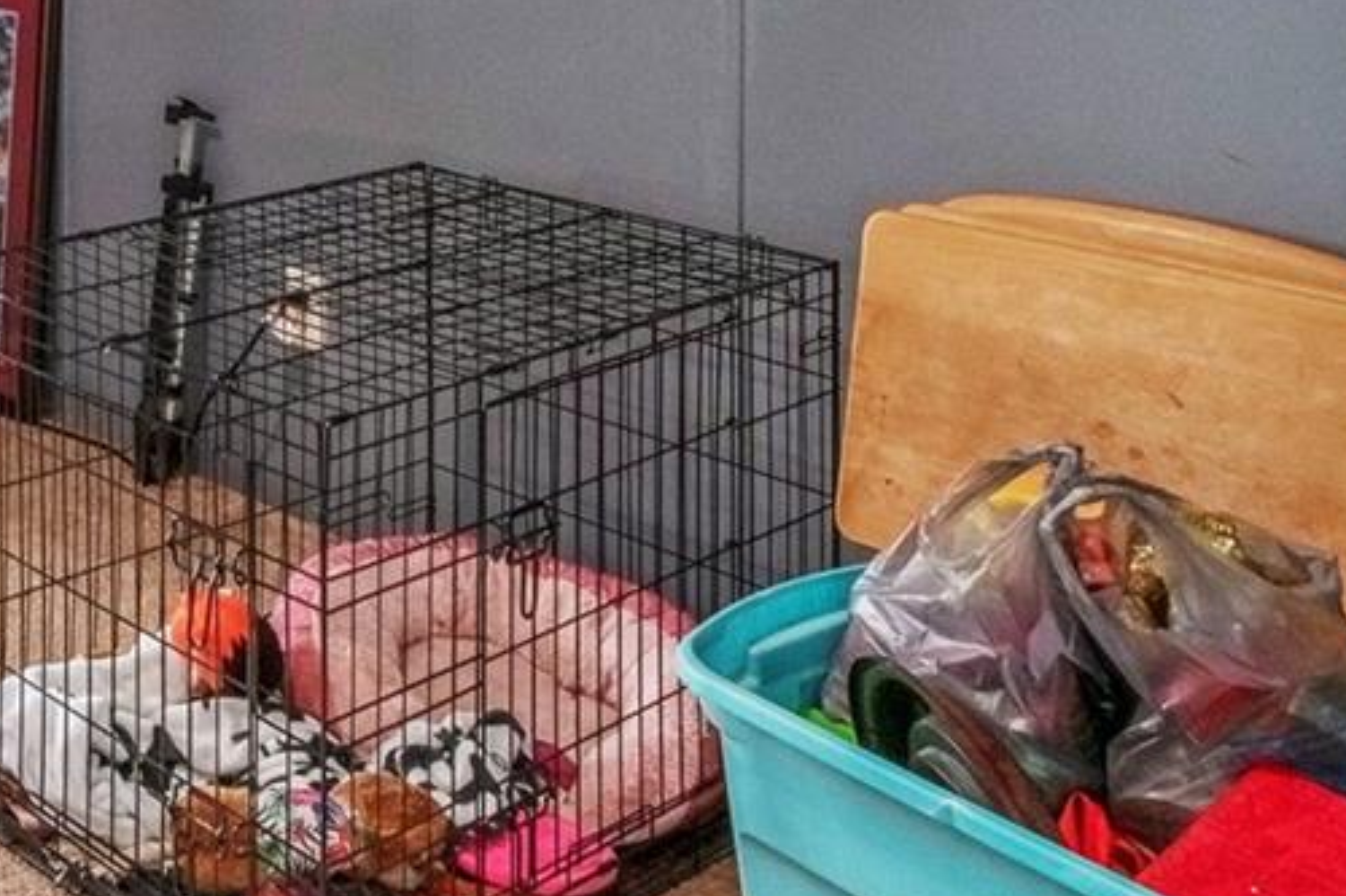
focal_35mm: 48
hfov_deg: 33.1
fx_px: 1794
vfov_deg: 24.2
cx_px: -299
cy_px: -301
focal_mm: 10
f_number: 9
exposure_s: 1/1.67
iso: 250
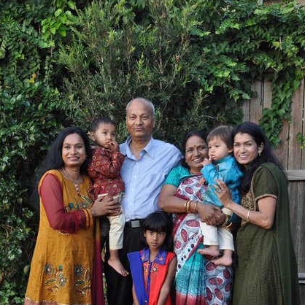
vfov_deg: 23.1
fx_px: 738
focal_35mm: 74
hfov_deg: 23.4
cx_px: 154
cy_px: 232
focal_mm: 38
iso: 400
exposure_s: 1/100
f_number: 5
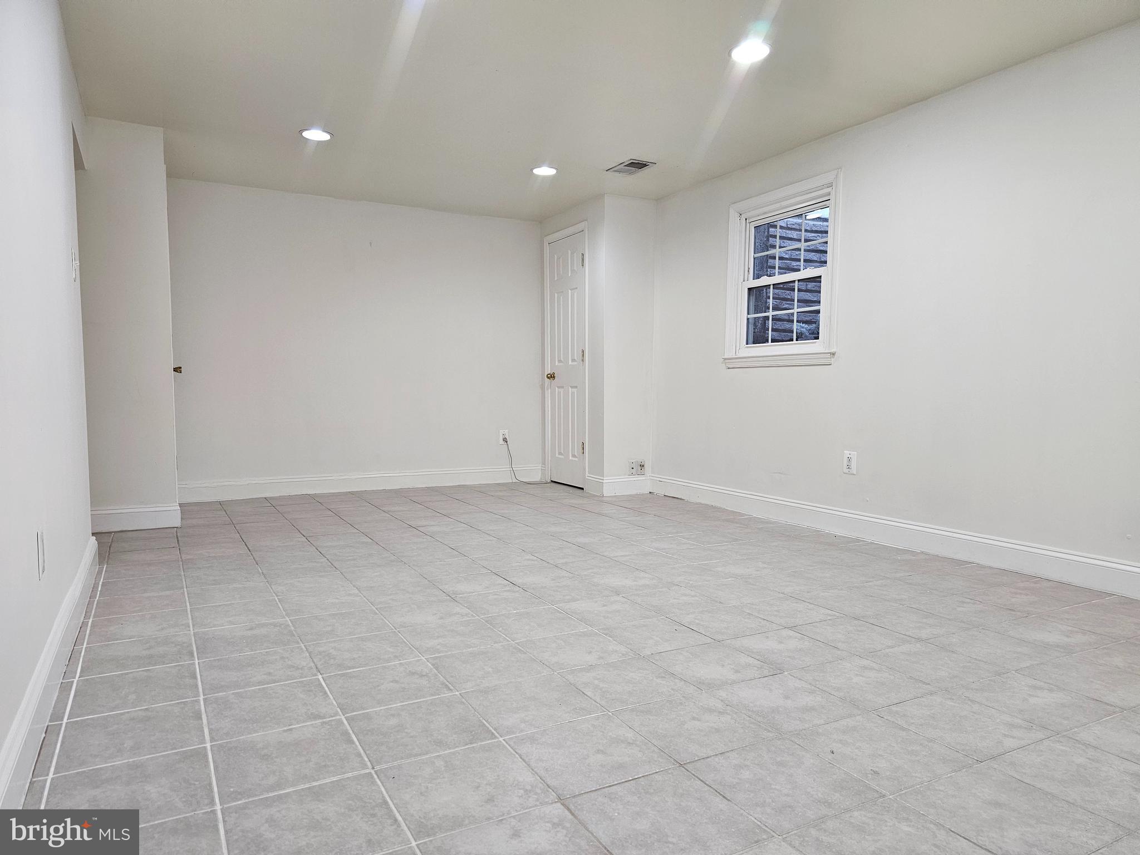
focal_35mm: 23
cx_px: 570
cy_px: 428
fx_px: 757
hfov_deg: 73.9
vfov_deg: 58.9
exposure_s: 1/120
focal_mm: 6.3
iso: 160
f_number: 1.7
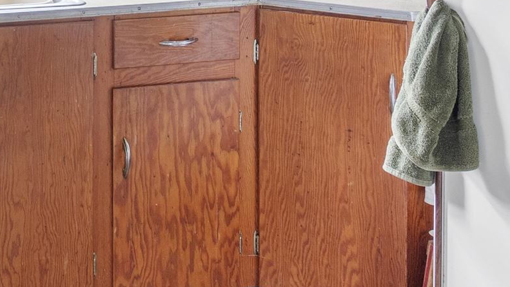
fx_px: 825
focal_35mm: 61
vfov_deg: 17.1
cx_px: -70
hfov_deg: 30.3
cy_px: -185
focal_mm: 10
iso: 100
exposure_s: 1/6
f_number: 8
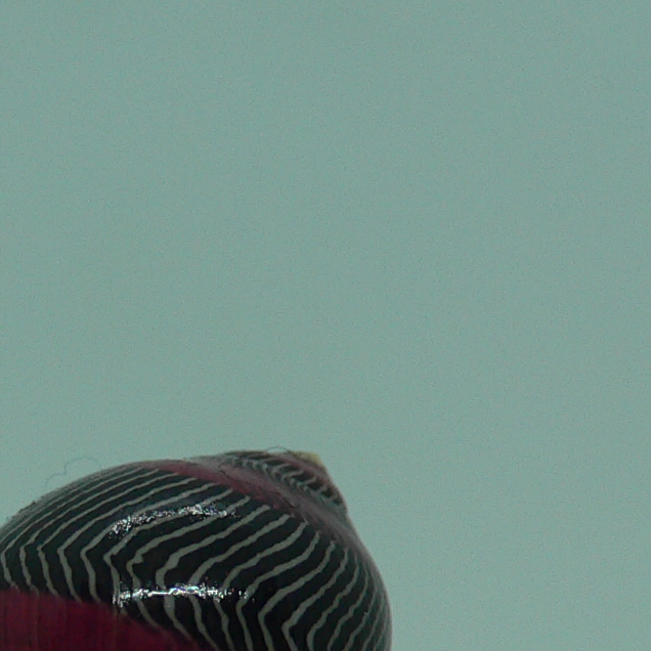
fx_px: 2085
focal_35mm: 98
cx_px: 112
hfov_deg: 17.6
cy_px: 719
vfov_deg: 17.2
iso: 80
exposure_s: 1/80
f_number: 2.8
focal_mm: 4.6
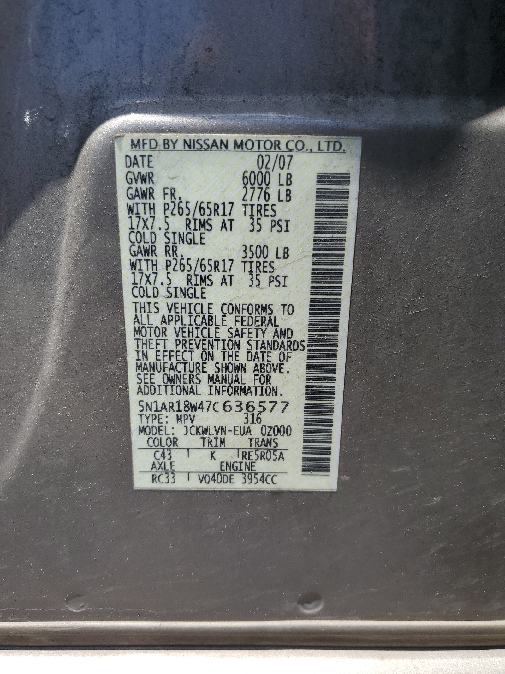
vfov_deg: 67.3
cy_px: 337
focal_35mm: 26
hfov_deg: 53.1
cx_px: 252
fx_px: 506
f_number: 1.5
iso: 50
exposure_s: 1/1667
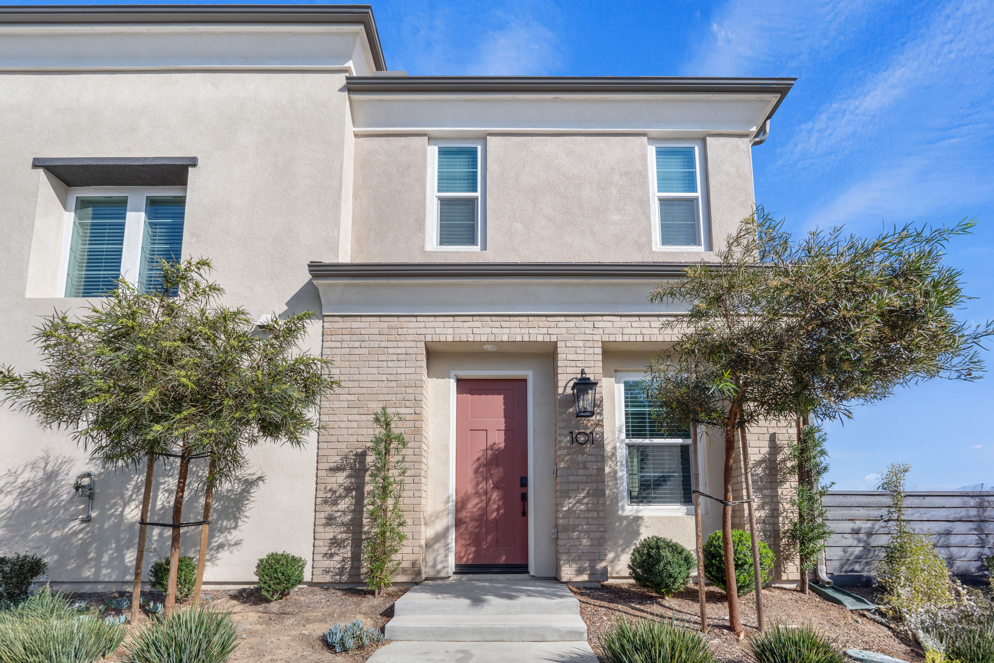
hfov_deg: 96.7
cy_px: 332
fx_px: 442
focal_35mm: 16
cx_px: 497
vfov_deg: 73.7
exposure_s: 1/500
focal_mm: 16
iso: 400
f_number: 11
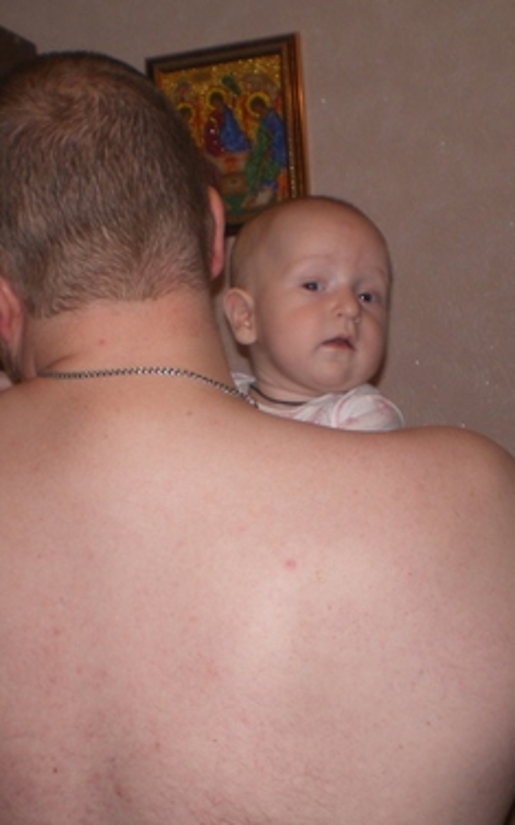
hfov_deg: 22.0
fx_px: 1325
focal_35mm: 59
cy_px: 414
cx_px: 204
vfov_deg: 34.5
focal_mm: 6.3
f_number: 4.6
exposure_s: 1/30
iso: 64
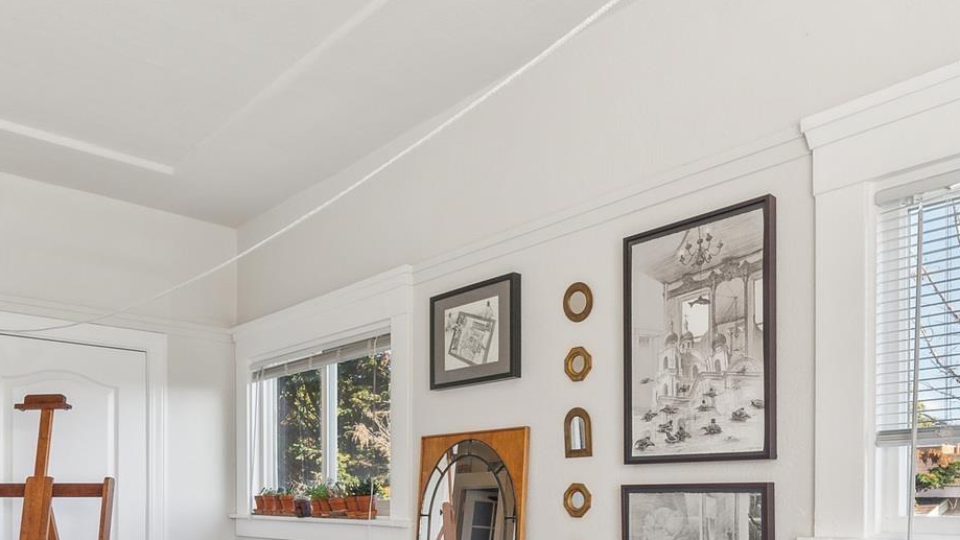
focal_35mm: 28
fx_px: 713
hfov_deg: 67.6
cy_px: 543
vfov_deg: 37.1
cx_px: 547
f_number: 5.6
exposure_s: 1/60
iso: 200
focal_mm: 12
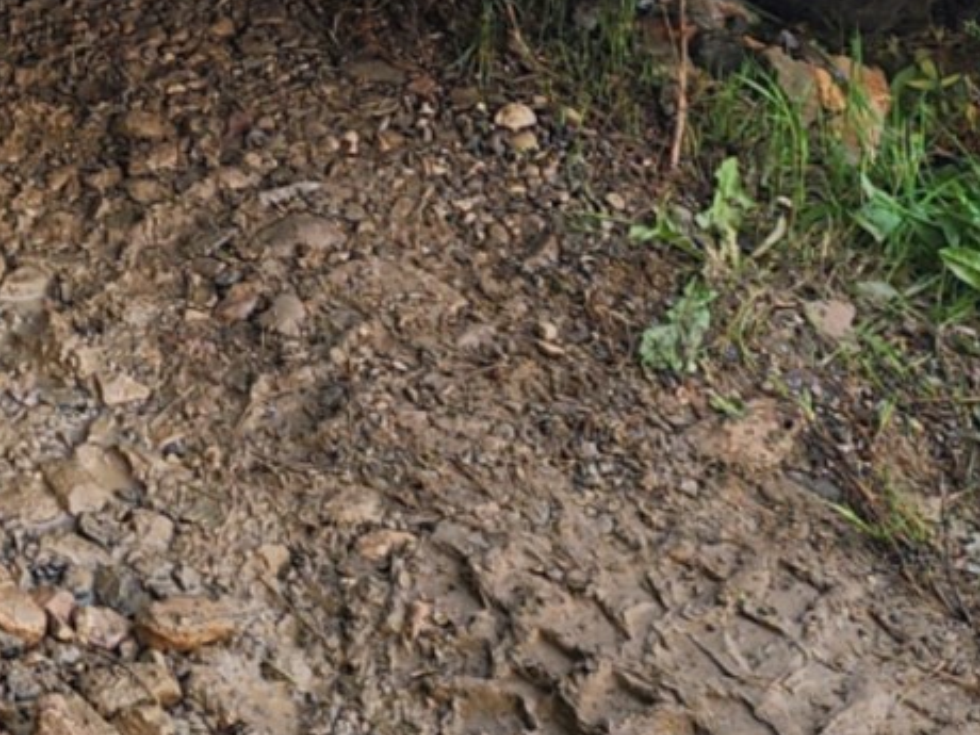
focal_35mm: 120
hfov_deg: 14.4
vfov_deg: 10.9
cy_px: -884
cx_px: -814
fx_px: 3397
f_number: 1.8
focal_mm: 6.4
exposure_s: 1/180
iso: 32
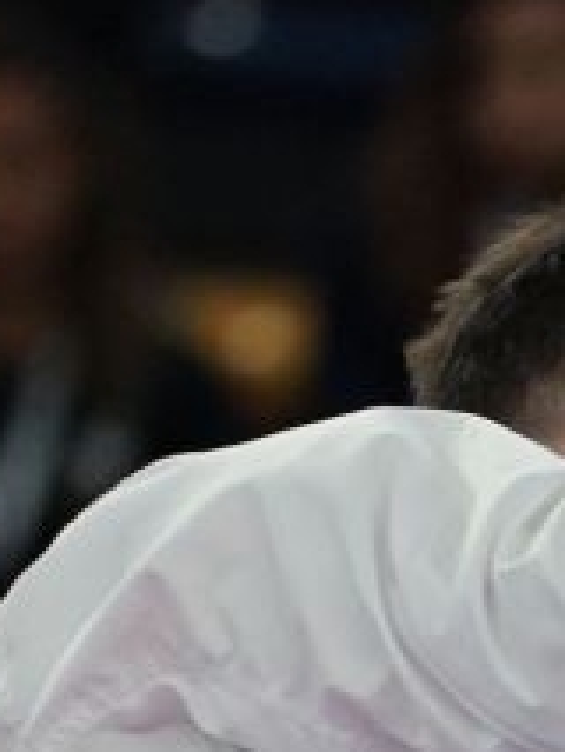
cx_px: 1095
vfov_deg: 1.2
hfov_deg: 0.9
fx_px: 35329
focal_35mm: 1625
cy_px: 1652
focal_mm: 200
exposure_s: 1/1000
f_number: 2.8
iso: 1600
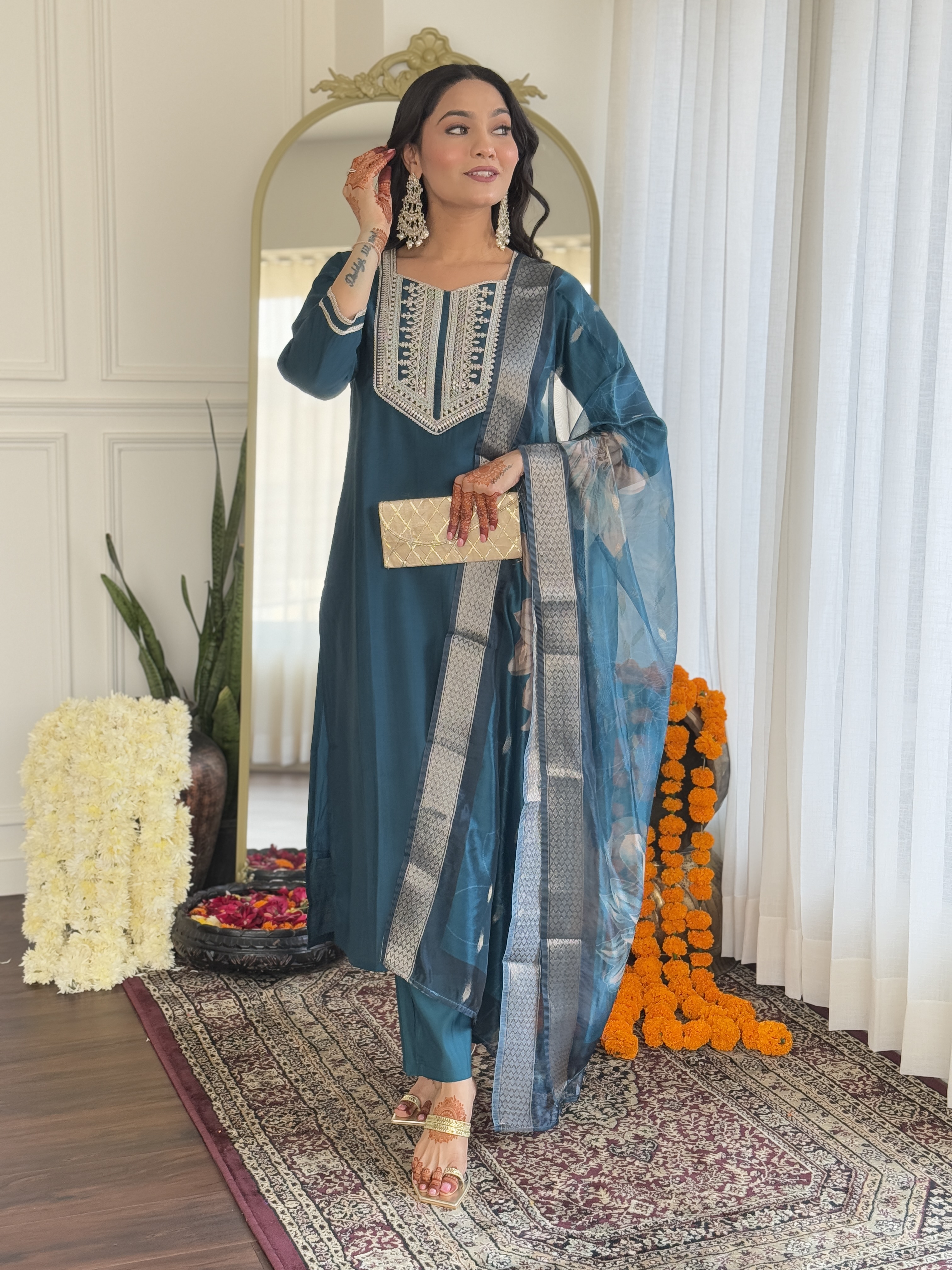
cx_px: 476
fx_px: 1760
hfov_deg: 30.3
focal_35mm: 48
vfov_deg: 39.7
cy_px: 635
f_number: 1.78
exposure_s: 1/91
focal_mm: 6.76
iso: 200
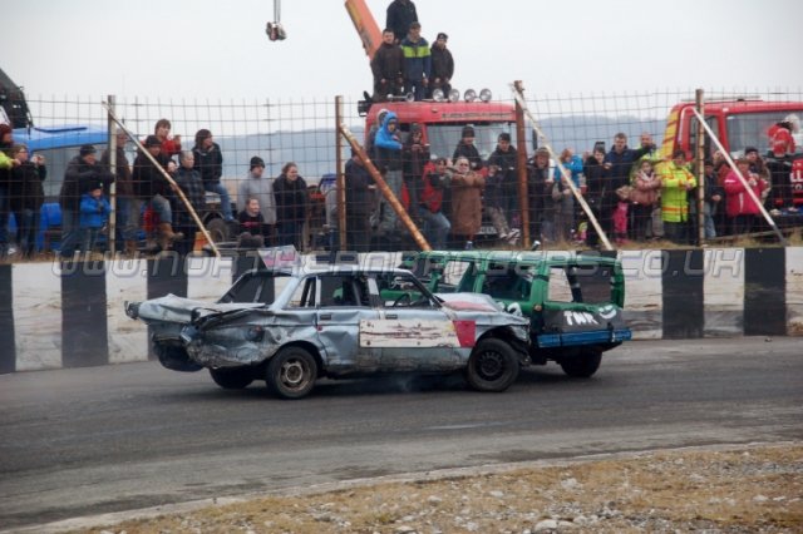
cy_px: 267
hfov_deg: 17.5
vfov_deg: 11.7
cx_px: 402
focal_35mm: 117
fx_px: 2608
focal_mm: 78
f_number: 5.6
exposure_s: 1/500
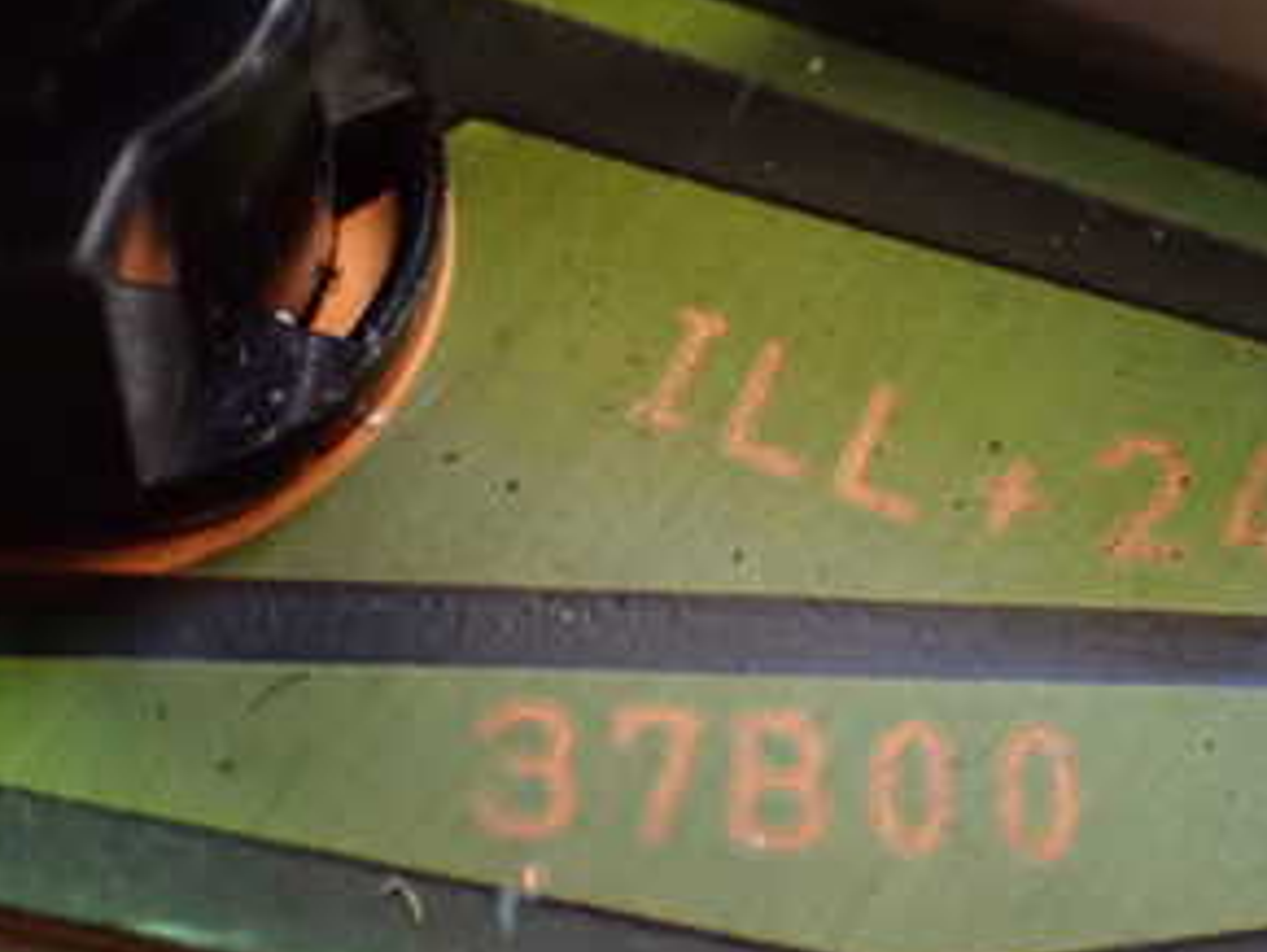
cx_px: 992
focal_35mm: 91
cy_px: 515
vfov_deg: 16.3
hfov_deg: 21.3
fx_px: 3334
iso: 1600
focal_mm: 7.84
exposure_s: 1/40
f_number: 2.9
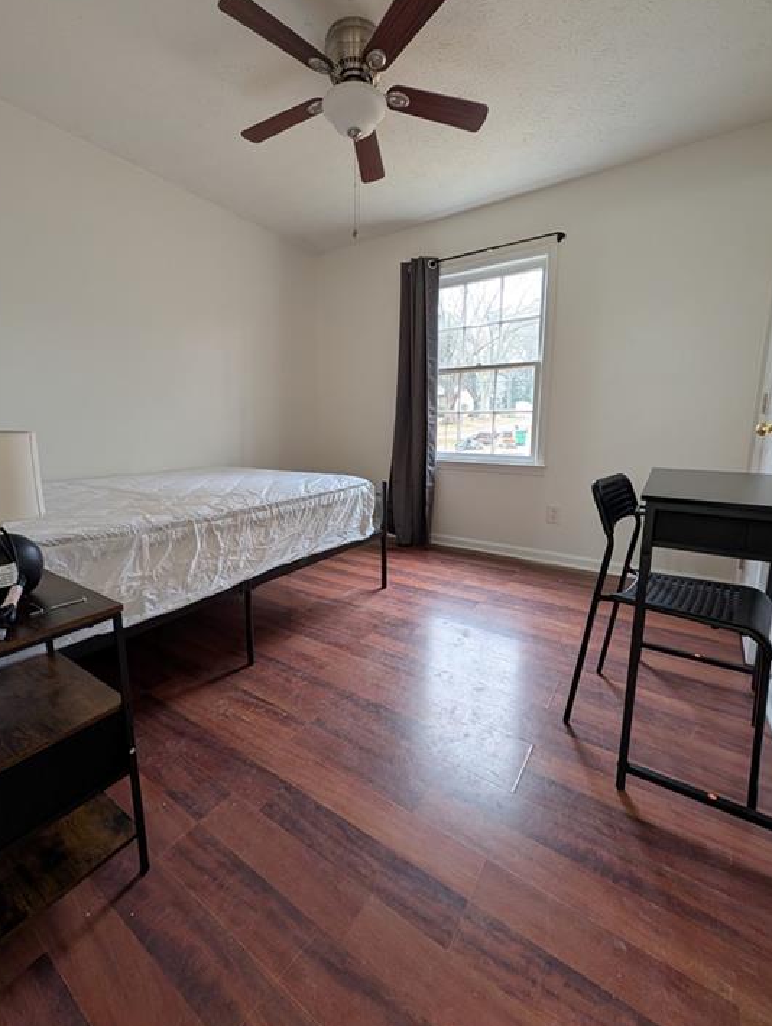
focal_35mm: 13
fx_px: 386
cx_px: 373
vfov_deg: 106.0
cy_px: 489
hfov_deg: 90.0
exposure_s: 1/56
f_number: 1.7
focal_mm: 2.02
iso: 126
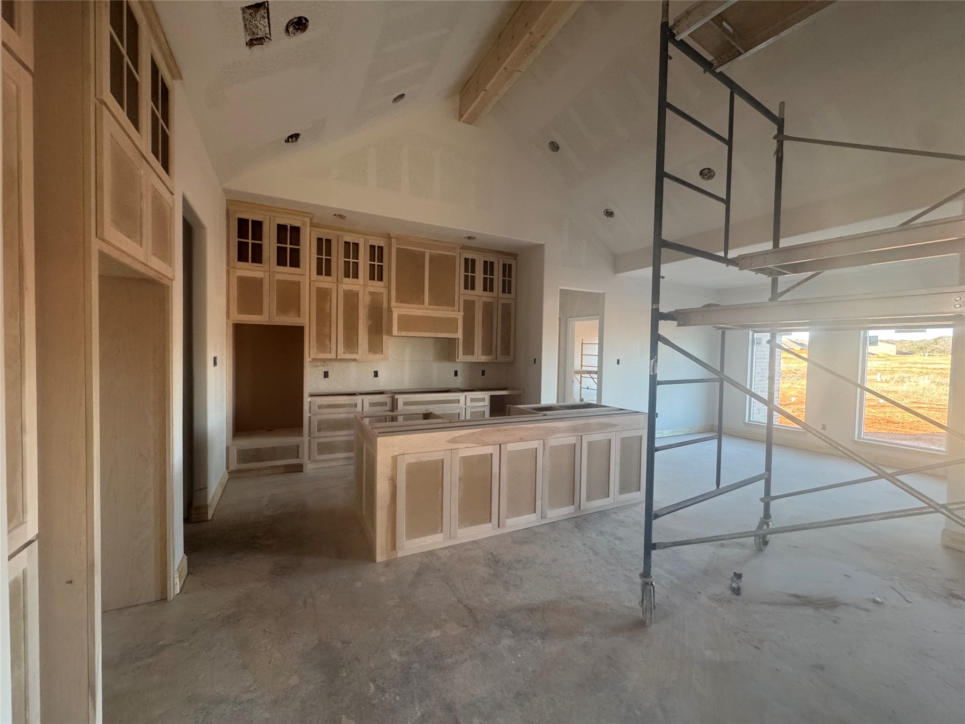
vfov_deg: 85.7
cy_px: 362
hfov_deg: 102.1
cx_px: 482
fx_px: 390
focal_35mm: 14
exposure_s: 1/99
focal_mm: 2.22
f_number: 2.2
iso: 320
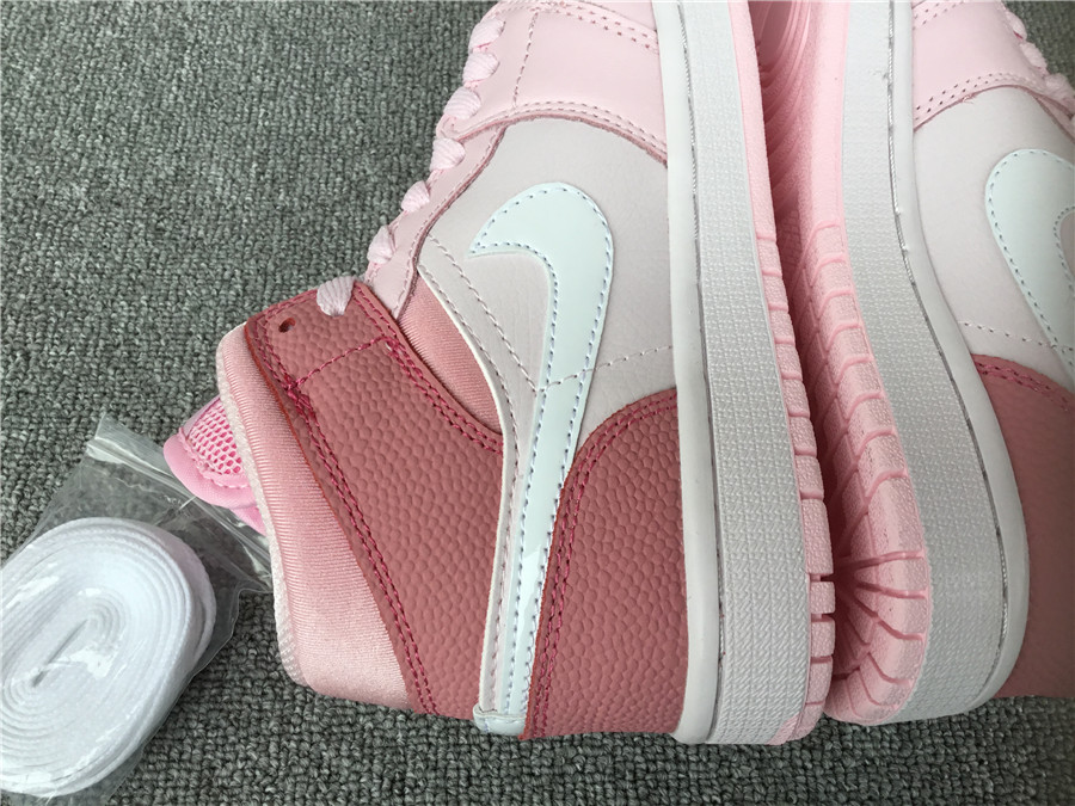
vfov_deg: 45.4
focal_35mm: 31
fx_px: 963
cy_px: 403
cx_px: 538
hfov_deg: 58.4
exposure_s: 1/100
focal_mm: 3.3
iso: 25
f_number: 2.4
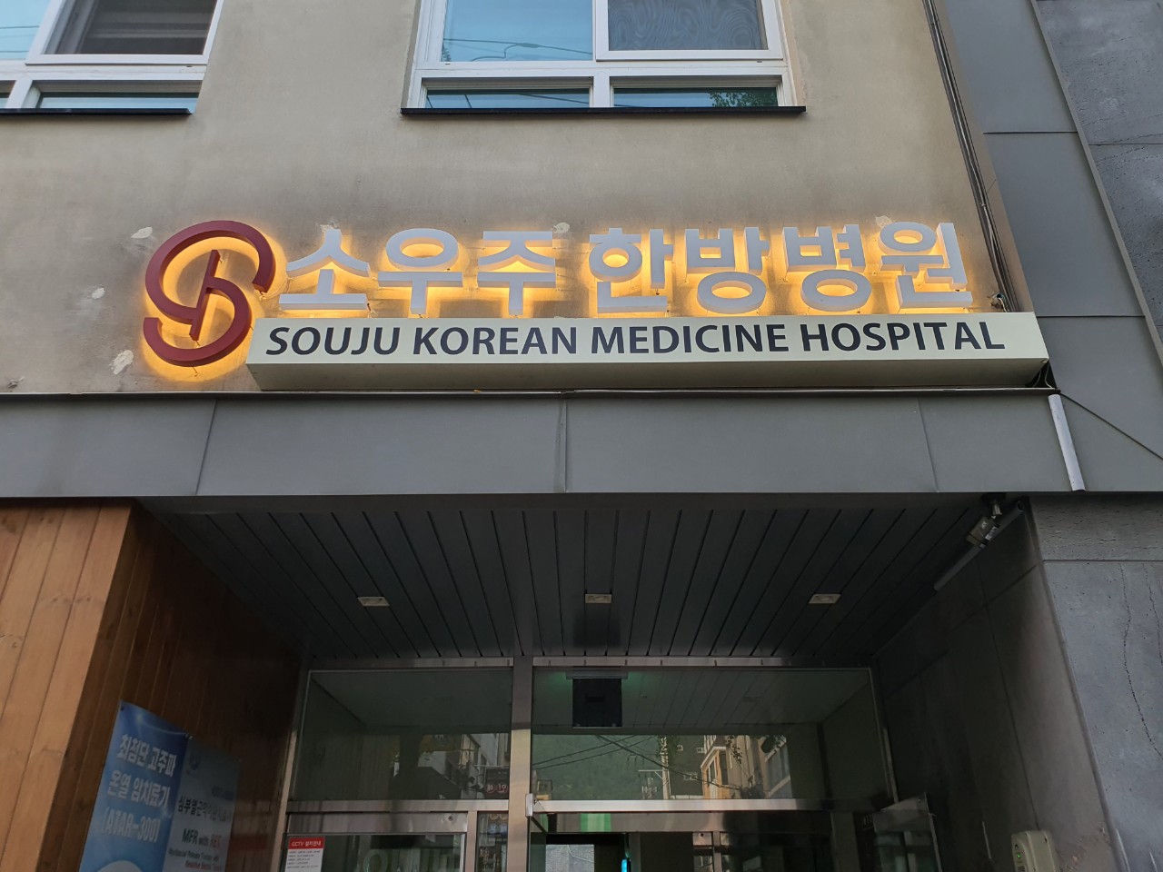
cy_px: 436
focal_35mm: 26
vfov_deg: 53.1
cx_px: 582
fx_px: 874
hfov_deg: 67.3
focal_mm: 4.3
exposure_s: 1/152
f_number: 2.4
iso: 50
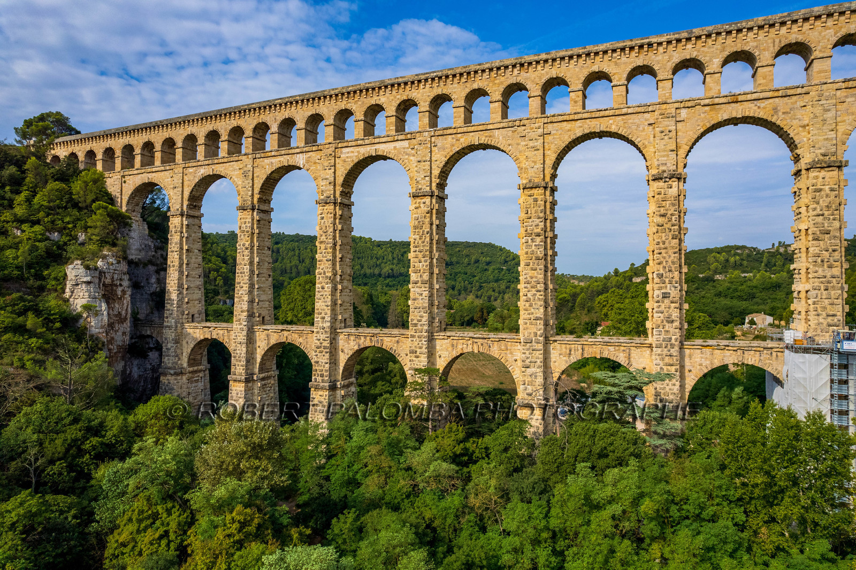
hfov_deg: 78.6
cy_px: 285
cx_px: 428
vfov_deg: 57.2
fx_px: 523
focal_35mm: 22
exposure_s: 1/3200
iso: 100
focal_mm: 8.4
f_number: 2.8
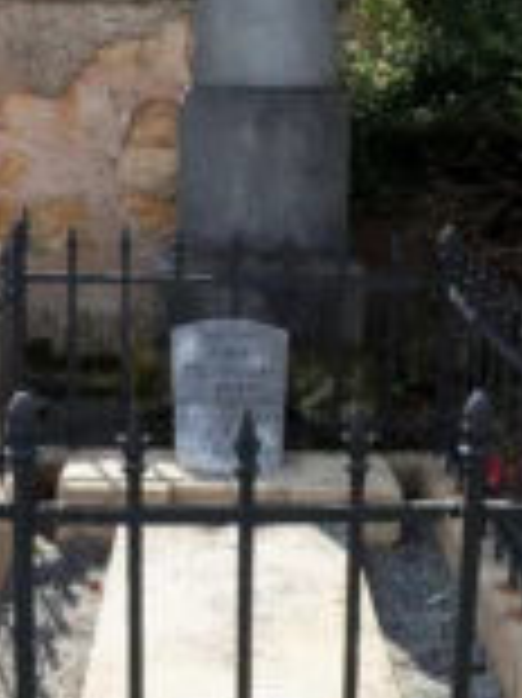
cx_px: 266
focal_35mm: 66
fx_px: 1329
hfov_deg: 22.2
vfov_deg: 29.4
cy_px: 338
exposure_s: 1/320
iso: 80
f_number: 3.4
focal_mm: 5.2
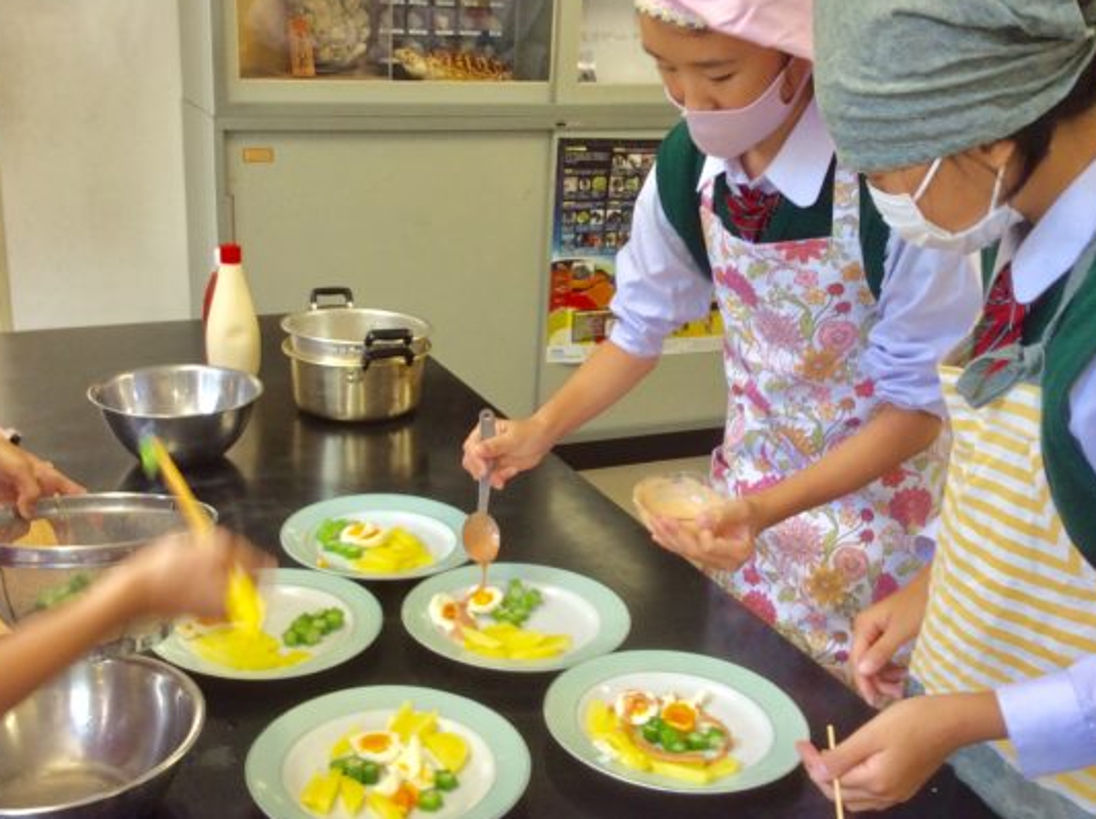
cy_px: 415
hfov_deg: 44.8
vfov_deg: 34.3
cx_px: 494
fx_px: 1328
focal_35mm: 42
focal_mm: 3.3
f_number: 2.4
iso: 40
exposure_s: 1/24
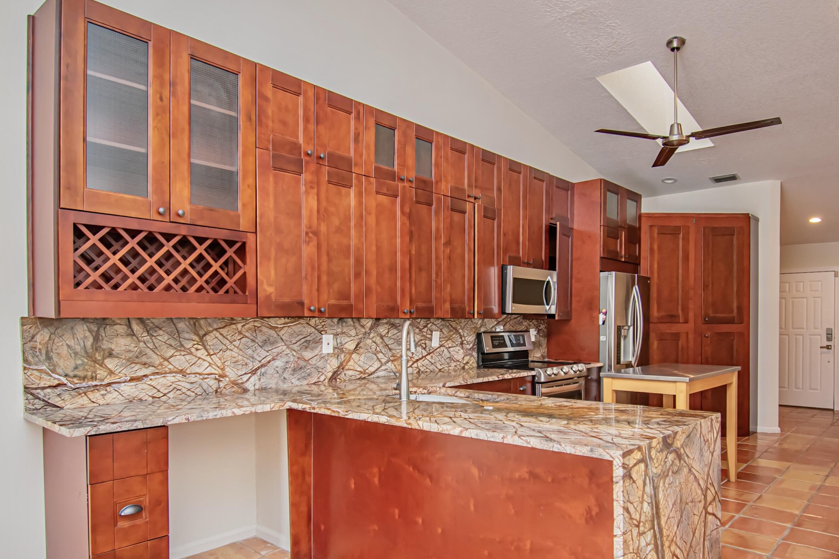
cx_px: 437
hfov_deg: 72.3
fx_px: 574
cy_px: 328
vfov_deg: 51.7
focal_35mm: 25
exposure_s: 1/60
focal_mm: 13
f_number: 4.8
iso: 900
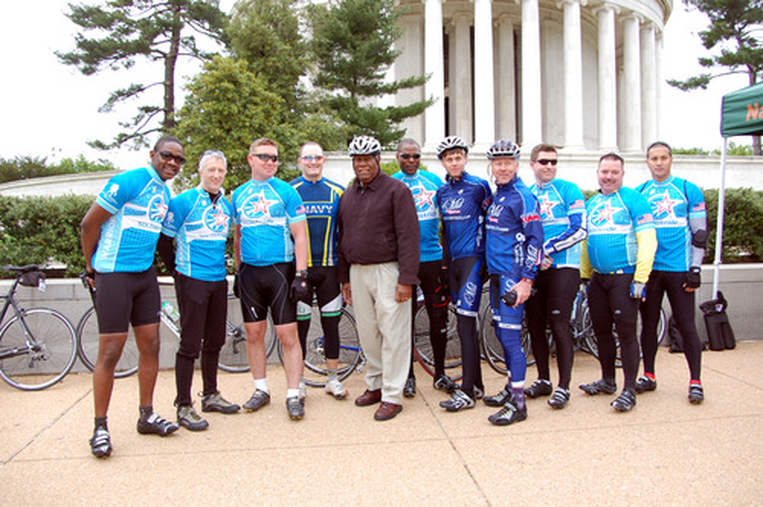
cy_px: 254
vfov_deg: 43.5
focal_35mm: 30
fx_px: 635
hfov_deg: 62.0
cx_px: 382
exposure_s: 1/125
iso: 200
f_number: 5.6
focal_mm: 20
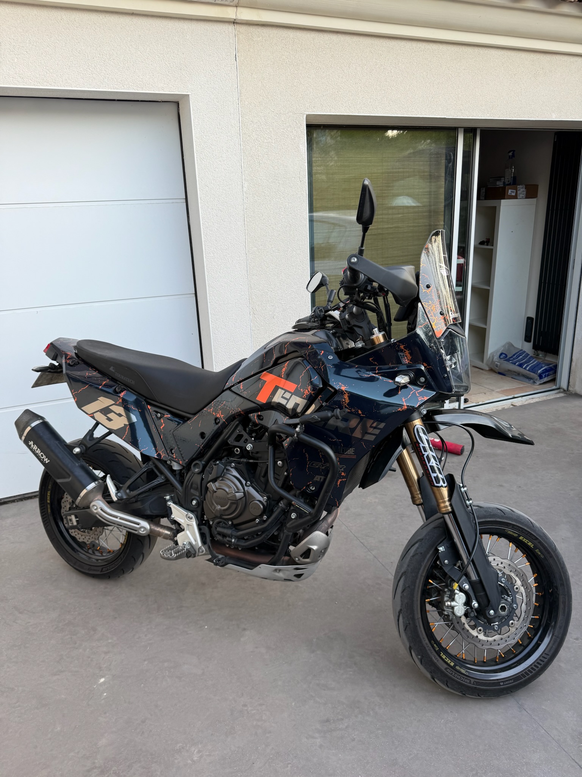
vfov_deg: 71.6
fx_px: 538
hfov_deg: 56.8
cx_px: 291
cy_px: 388
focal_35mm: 24
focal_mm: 6.76
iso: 64
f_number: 1.78
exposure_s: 1/121
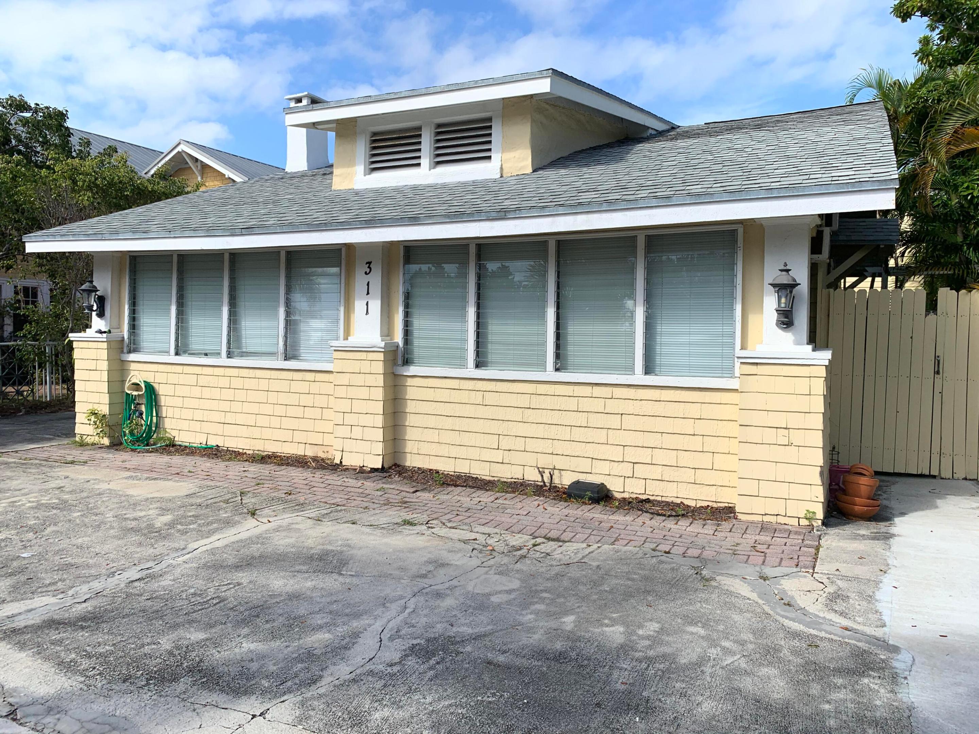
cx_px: 490
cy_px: 367
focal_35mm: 26
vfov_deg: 53.1
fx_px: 735
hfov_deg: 67.3
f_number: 1.8
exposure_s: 1/2364
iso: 25
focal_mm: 4.25
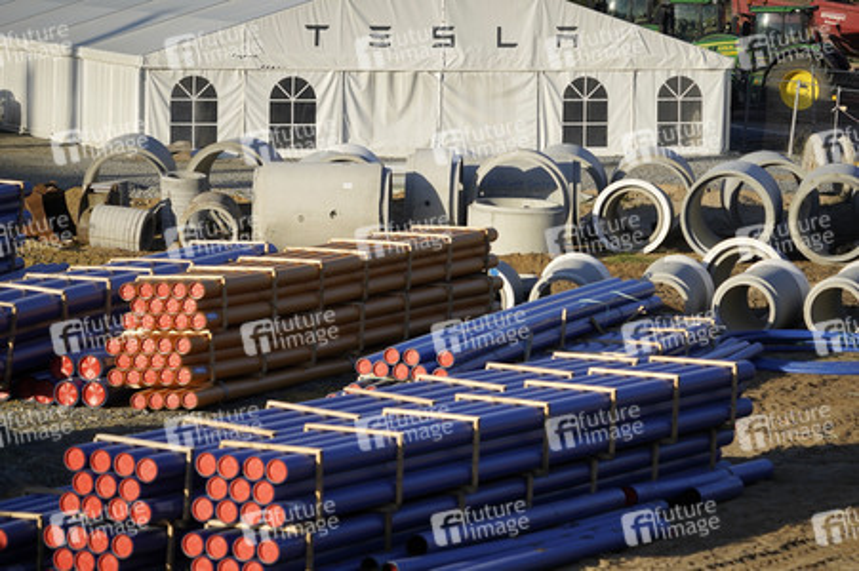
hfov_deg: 10.3
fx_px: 4769
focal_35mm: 200
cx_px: 430
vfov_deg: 6.9
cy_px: 286
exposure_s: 1/2500
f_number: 6.3
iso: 640
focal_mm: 200
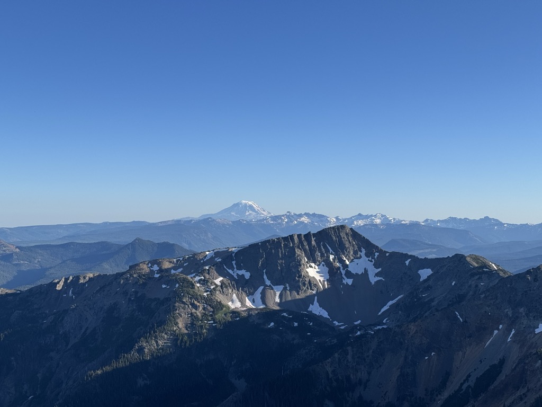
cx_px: 271
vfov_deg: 30.3
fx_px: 752
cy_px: 204
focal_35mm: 48
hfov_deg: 39.7
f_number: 1.78
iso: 64
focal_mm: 6.76
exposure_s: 1/5848
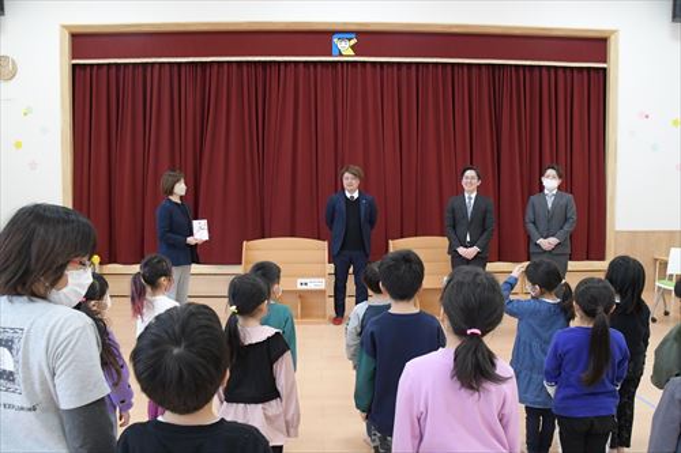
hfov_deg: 67.4
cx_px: 340
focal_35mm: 27
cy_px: 226
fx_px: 511
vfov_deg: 47.9
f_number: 6.3
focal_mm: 18
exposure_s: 1/160
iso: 3200
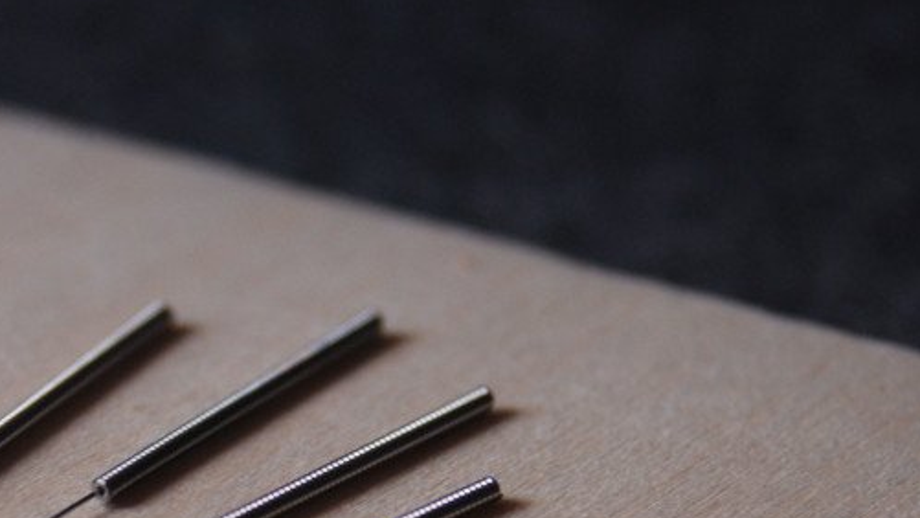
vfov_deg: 5.4
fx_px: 5490
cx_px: -13
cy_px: 583
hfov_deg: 9.5
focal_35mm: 225
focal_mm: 70
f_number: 5.6
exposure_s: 1/25
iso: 400
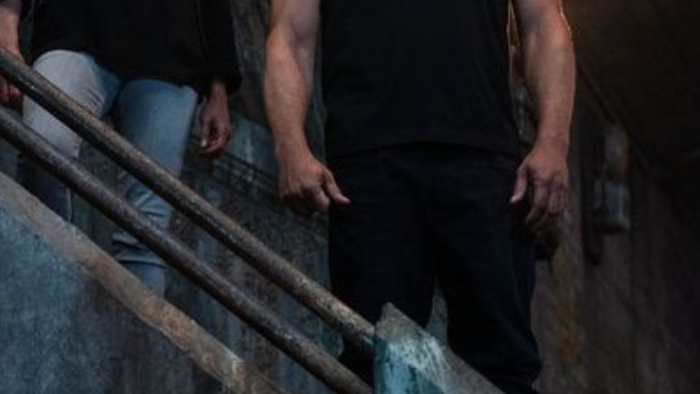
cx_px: 253
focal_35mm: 210
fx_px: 3898
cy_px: 23
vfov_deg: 5.8
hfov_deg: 10.3
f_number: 2.8
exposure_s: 1/160
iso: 4000
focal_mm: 117
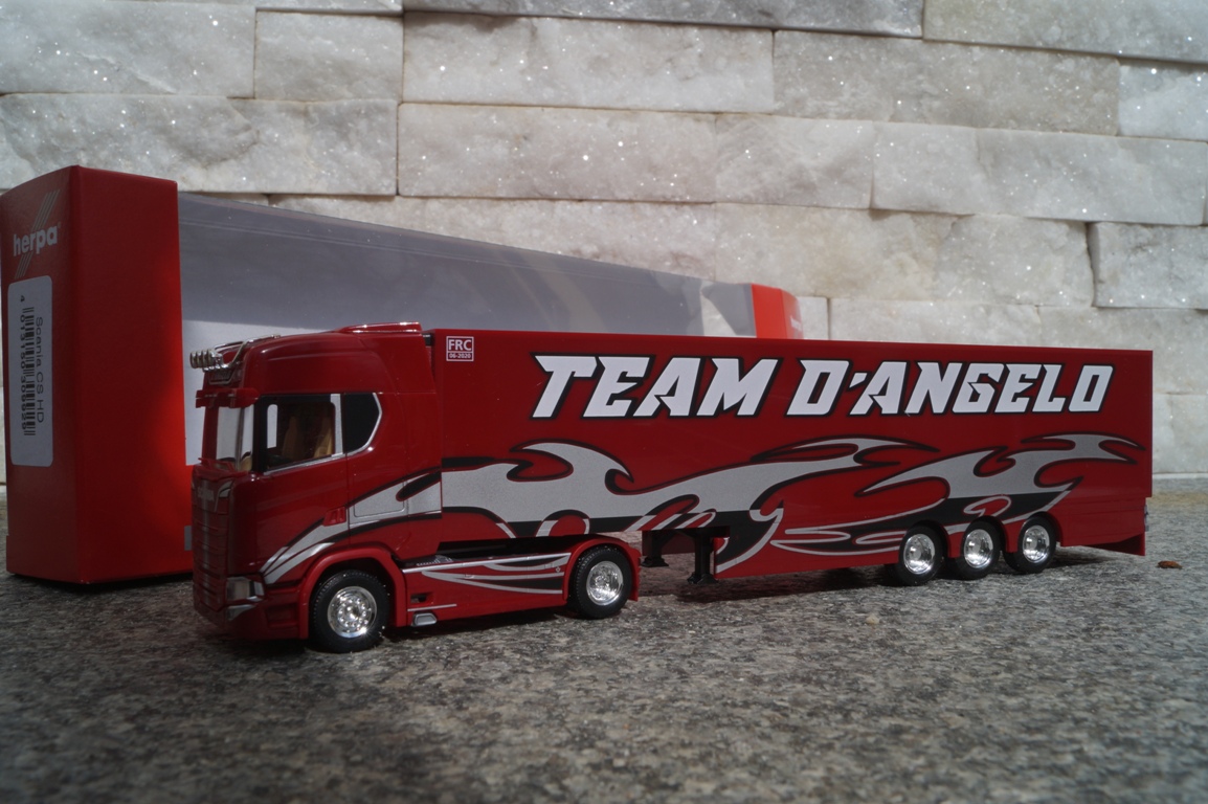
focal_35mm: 33
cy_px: 402
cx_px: 604
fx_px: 1107
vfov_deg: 39.9
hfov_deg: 57.3
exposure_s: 1/160
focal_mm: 22
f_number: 20
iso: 100
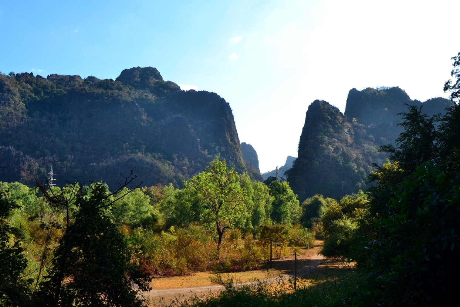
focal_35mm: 39
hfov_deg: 49.6
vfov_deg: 34.2
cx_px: 230
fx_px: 498
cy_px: 154
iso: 400
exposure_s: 1/400
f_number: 11
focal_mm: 26
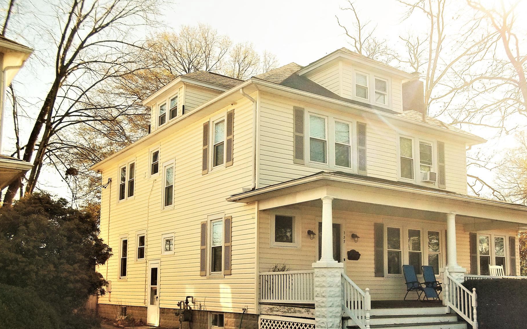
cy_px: 218
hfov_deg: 51.4
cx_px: 292
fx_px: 546
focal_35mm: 38
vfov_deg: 33.3
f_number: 8.8
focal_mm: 5.7
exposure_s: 1/125
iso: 80
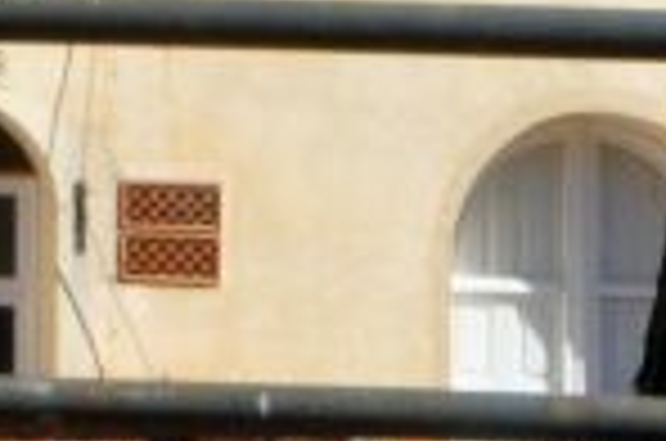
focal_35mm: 936
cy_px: -626
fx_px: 17279
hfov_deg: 2.2
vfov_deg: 1.5
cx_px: -315
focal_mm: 90
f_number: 32
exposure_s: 1/200
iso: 2000
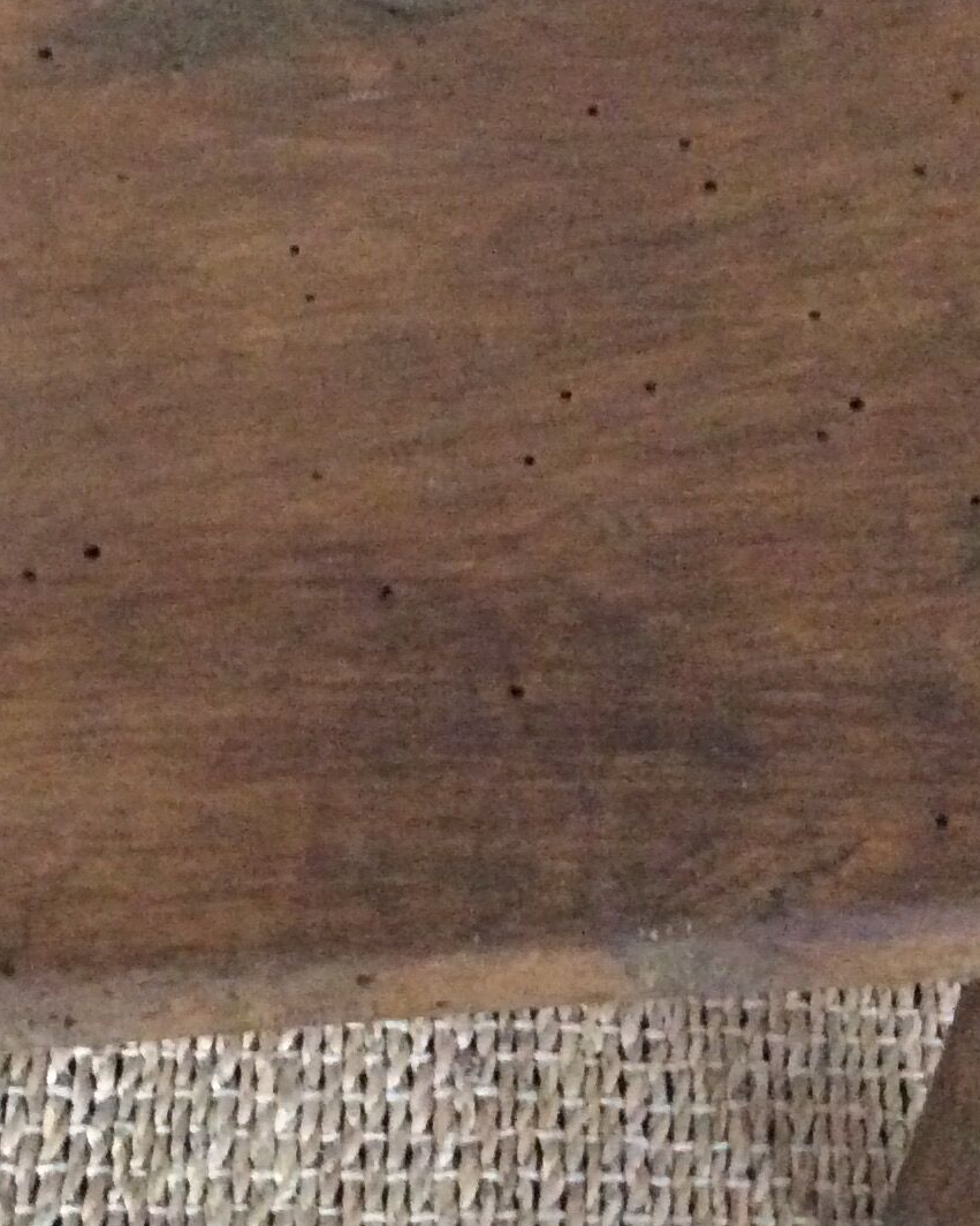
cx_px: 360
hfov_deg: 20.1
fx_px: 2756
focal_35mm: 76
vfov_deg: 25.1
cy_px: 606
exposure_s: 1/17
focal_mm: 3.3
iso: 640
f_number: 2.4
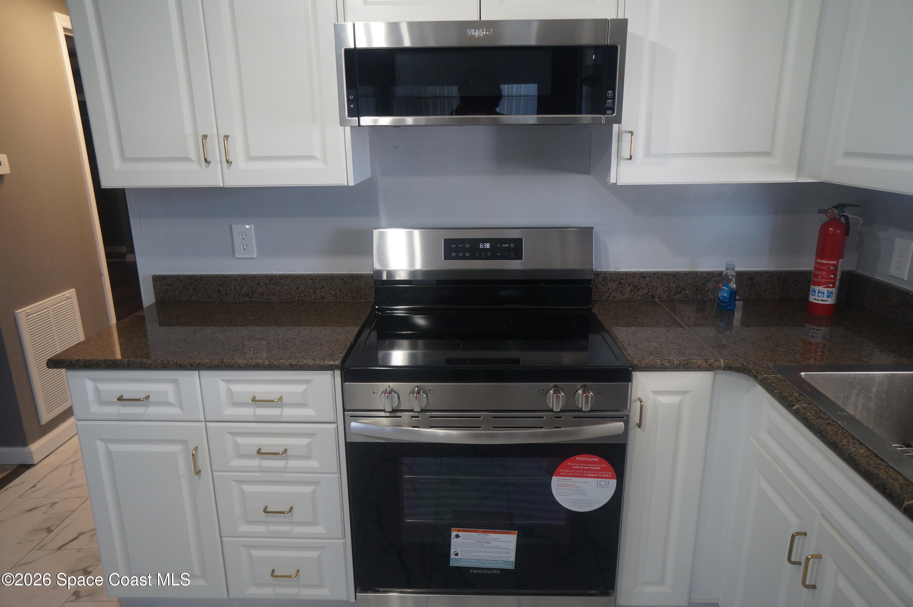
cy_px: 304
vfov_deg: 53.0
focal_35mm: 24
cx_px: 456
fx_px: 608
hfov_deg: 73.8
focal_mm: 16
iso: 400
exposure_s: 1/60
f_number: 4
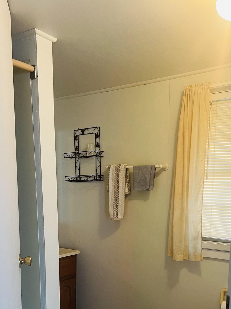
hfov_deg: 35.9
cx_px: 109
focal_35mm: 40
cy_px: 236
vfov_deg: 45.0
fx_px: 356
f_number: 1.5
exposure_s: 1/60
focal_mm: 5.7
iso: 125
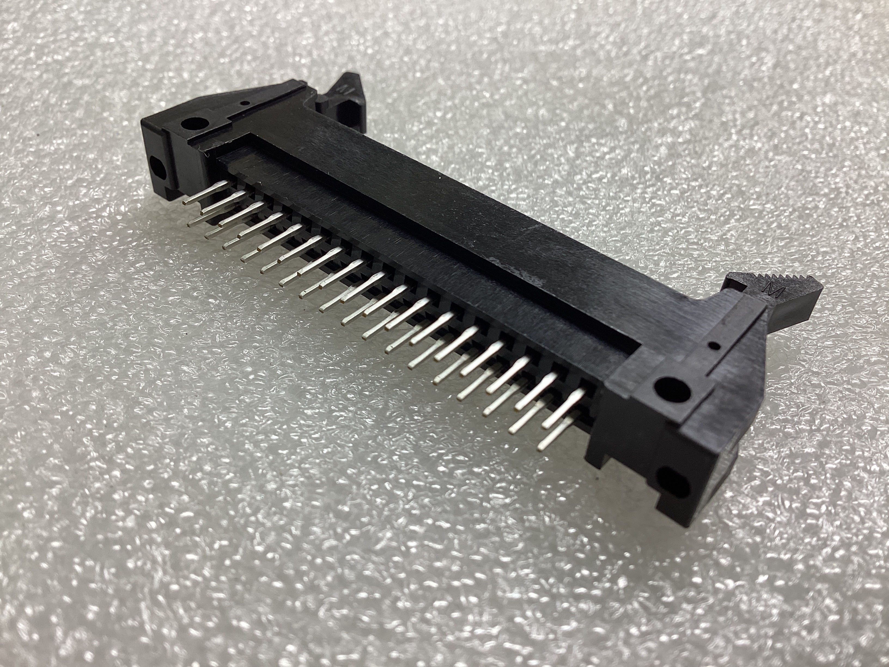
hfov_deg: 58.4
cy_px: 334
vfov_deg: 45.4
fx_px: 796
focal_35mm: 31
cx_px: 444
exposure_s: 1/50
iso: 64
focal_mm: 3.3
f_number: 2.4
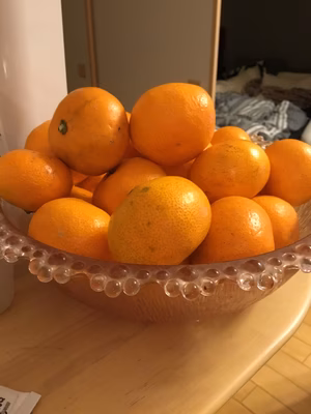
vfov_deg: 58.4
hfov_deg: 45.4
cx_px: 156
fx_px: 371
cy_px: 207
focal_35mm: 31
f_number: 2.4
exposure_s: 1/15
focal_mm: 3.3
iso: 250
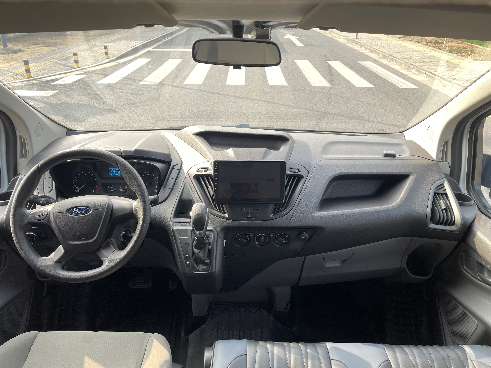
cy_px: 184
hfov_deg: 67.3
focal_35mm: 26
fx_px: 369
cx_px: 246
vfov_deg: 53.1
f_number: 1.6
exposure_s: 1/121
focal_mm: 4.2
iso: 50
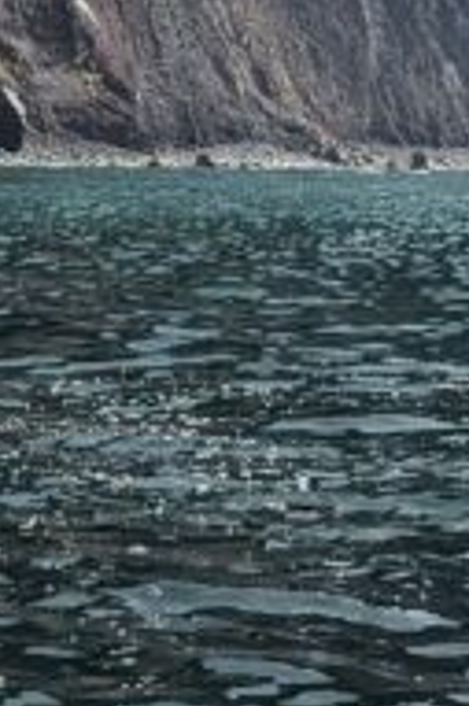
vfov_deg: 15.0
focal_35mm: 134
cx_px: 55
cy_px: -31
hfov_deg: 10.2
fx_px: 2623
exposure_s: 1/3650
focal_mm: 6.81
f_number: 1.85
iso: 39
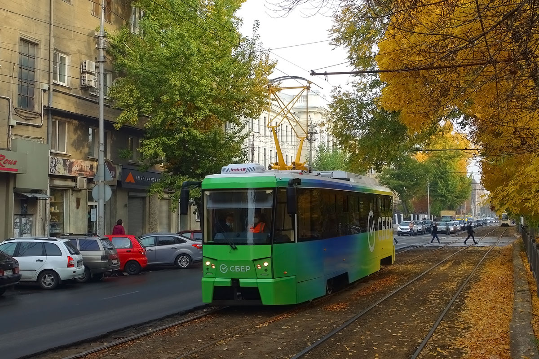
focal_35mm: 34
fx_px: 509
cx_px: 270
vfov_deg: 38.9
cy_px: 180
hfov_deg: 55.8
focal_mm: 12.48
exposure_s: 1/100
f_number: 5
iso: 125
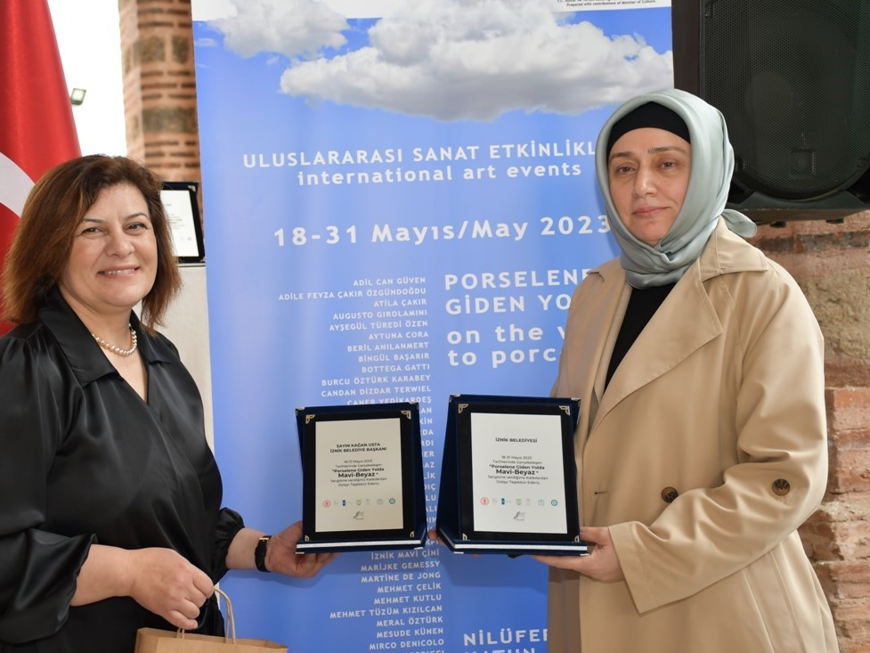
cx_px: 390
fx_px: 1433
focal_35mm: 57
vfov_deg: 25.7
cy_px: 326
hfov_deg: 33.7
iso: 200
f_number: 4.5
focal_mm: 35
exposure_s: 1/80
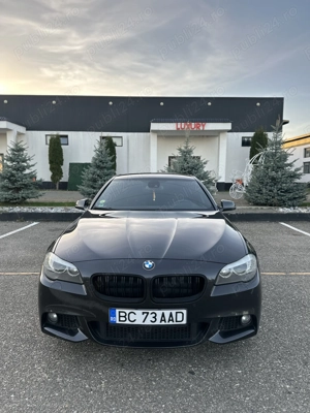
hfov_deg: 56.8
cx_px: 155
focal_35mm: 24
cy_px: 206
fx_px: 287
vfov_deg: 71.6
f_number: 1.78
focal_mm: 6.86
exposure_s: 1/604
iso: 80
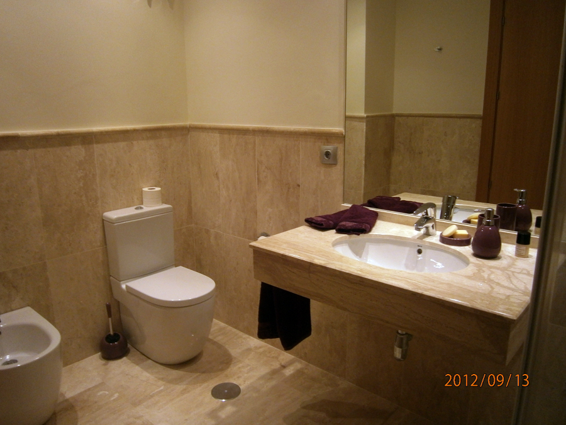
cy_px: 212
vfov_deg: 53.1
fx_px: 425
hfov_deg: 67.3
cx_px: 283
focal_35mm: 26
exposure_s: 1/30
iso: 125
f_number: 2.8
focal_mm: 4.7
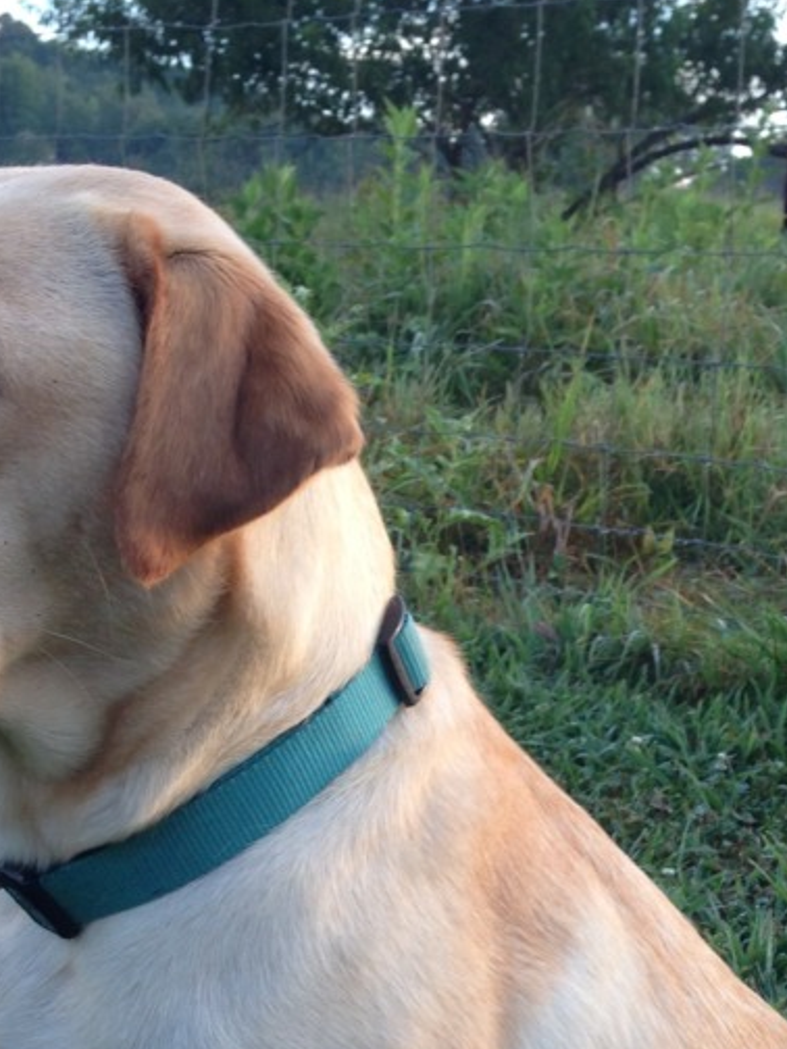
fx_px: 2031
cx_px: 321
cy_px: 972
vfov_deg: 27.8
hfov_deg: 21.9
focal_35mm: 67
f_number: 2.4
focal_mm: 4.12
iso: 64
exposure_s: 1/120
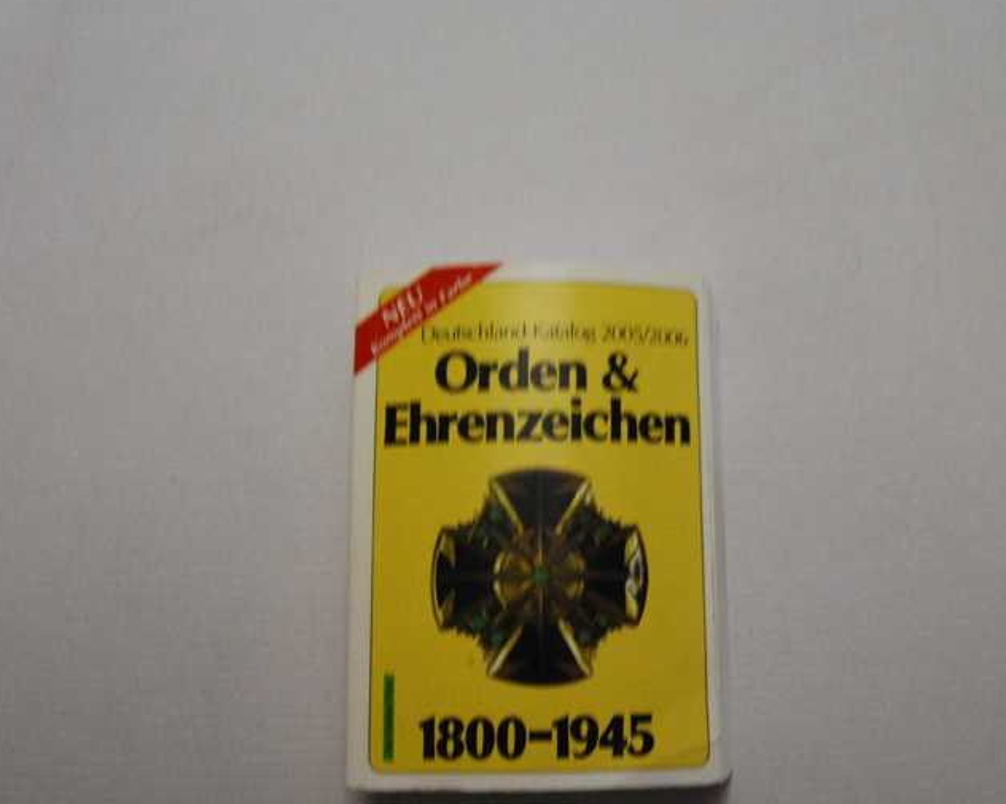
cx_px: 626
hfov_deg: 41.7
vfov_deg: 34.1
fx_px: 1309
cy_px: 466
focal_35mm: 44
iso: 1600
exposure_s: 1/15
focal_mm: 22
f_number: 3.8
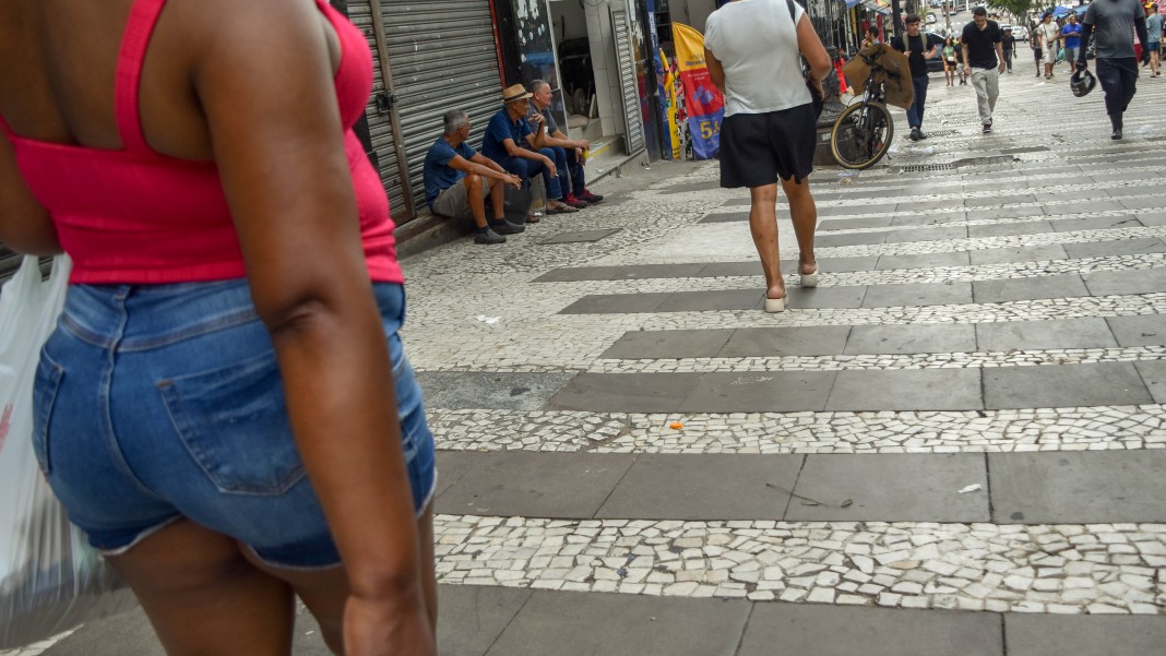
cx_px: 582
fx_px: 1130
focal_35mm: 37
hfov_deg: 54.6
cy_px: 295
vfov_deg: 32.4
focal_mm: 23
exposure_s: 1/1000
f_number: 4
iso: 400
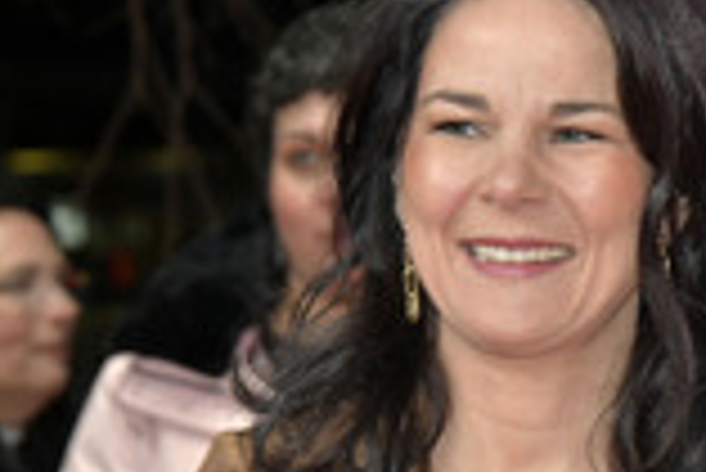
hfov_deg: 6.8
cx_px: 528
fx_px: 5908
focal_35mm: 301
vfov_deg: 4.6
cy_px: 494
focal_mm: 105
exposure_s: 1/200
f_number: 7.1
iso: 2000
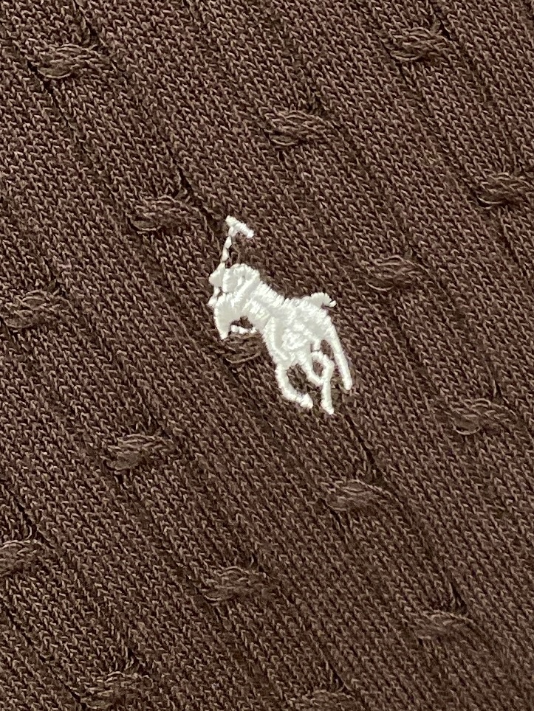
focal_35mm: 26
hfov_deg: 53.1
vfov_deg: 67.3
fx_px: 535
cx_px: 267
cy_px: 356
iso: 125
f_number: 1.8
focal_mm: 4.25
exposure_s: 1/120
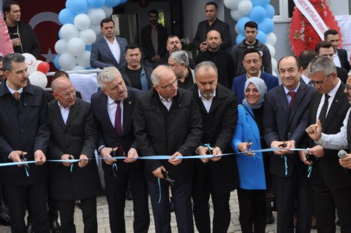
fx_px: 487
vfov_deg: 26.9
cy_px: 115
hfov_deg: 39.6
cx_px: 180
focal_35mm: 50
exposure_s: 1/80
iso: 200
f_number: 9
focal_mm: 18
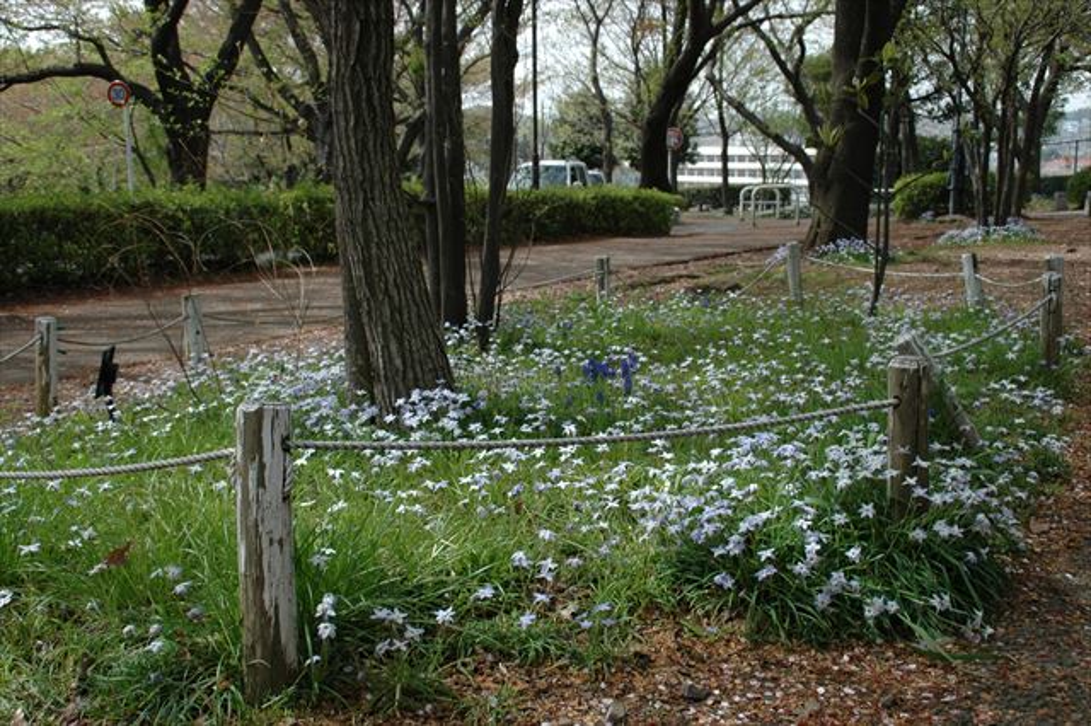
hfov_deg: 46.4
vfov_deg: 31.9
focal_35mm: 42
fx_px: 1272
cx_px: 546
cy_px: 363
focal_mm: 28
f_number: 8
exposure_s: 1/250
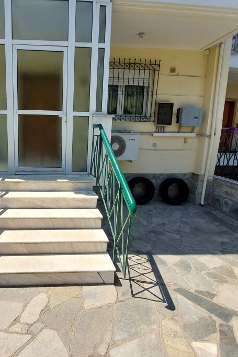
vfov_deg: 86.9
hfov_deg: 62.1
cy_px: 170
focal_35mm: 19
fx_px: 188
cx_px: 71
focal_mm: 1.74
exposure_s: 1/1683
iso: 50
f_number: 2.2
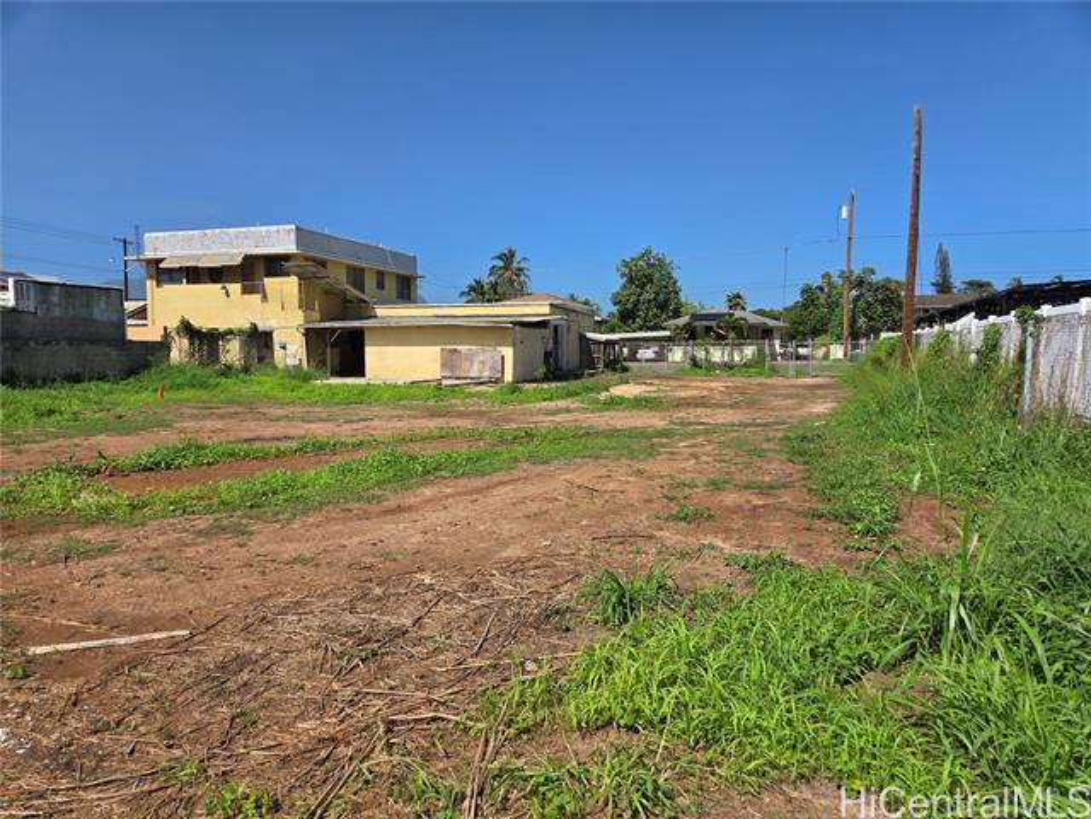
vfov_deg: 58.9
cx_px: 546
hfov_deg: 73.9
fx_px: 725
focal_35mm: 23
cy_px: 410
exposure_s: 1/6217
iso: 80
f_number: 1.8
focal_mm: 5.4
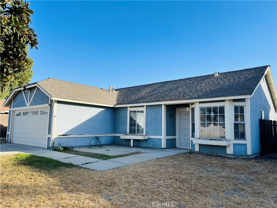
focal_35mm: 26
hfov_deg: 67.3
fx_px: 208
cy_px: 104
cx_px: 138
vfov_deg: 53.1
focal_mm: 5.1
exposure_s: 1/1695
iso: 50
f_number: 1.6
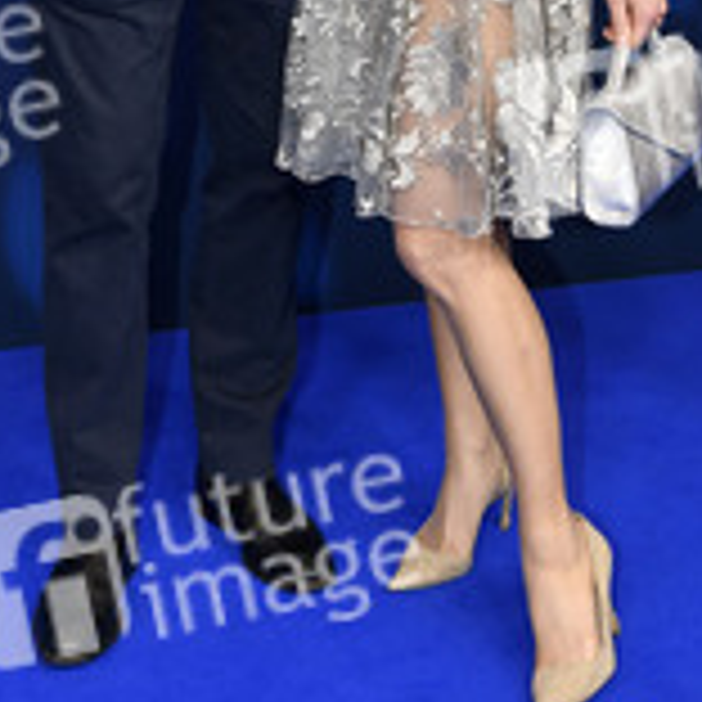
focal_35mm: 96
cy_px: -112
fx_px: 2203
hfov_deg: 18.1
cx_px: 320
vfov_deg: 17.4
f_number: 4
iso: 800
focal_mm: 44
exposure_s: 1/250
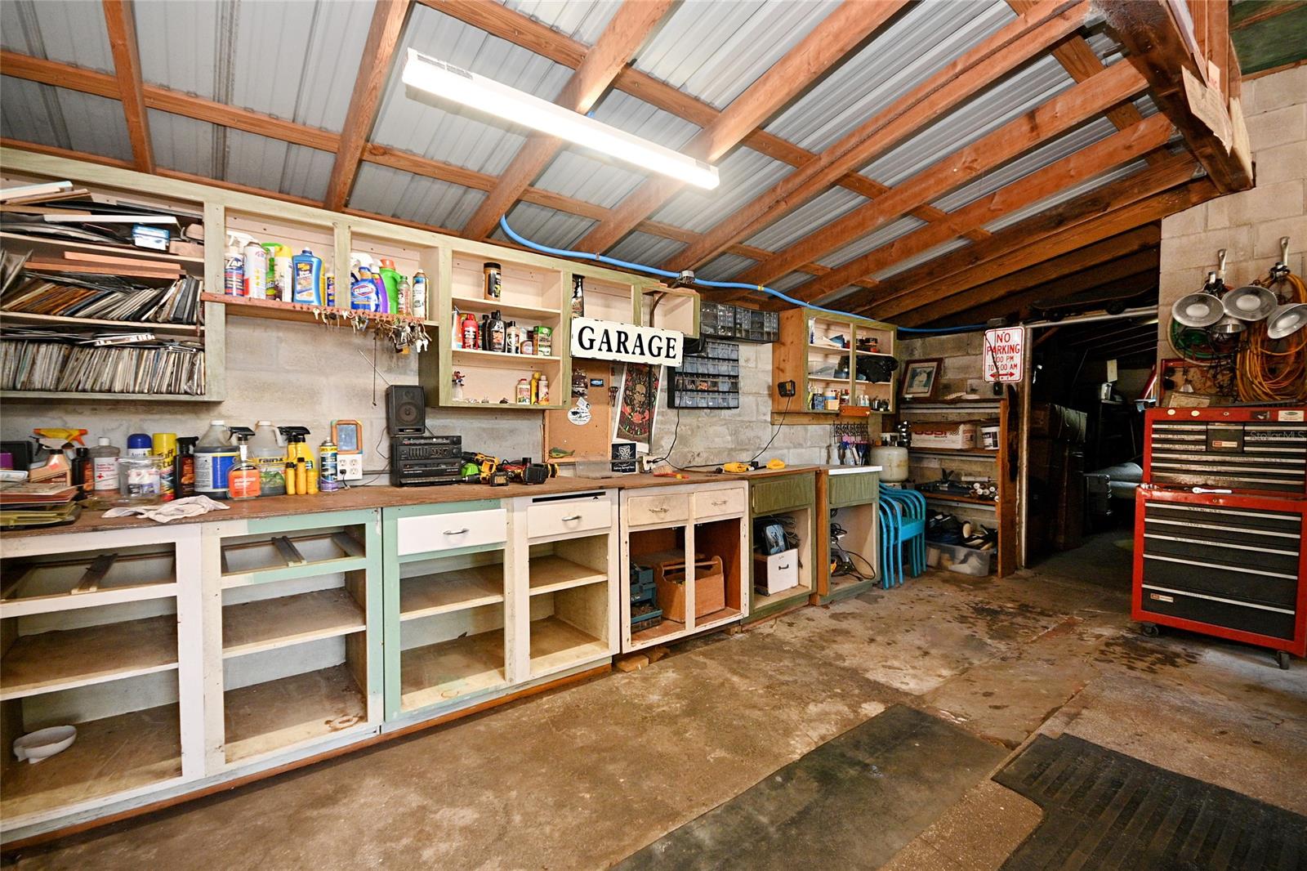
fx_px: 544
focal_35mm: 15
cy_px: 436
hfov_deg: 100.4
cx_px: 654
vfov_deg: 77.3
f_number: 6.3
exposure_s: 1/60
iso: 640
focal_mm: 10
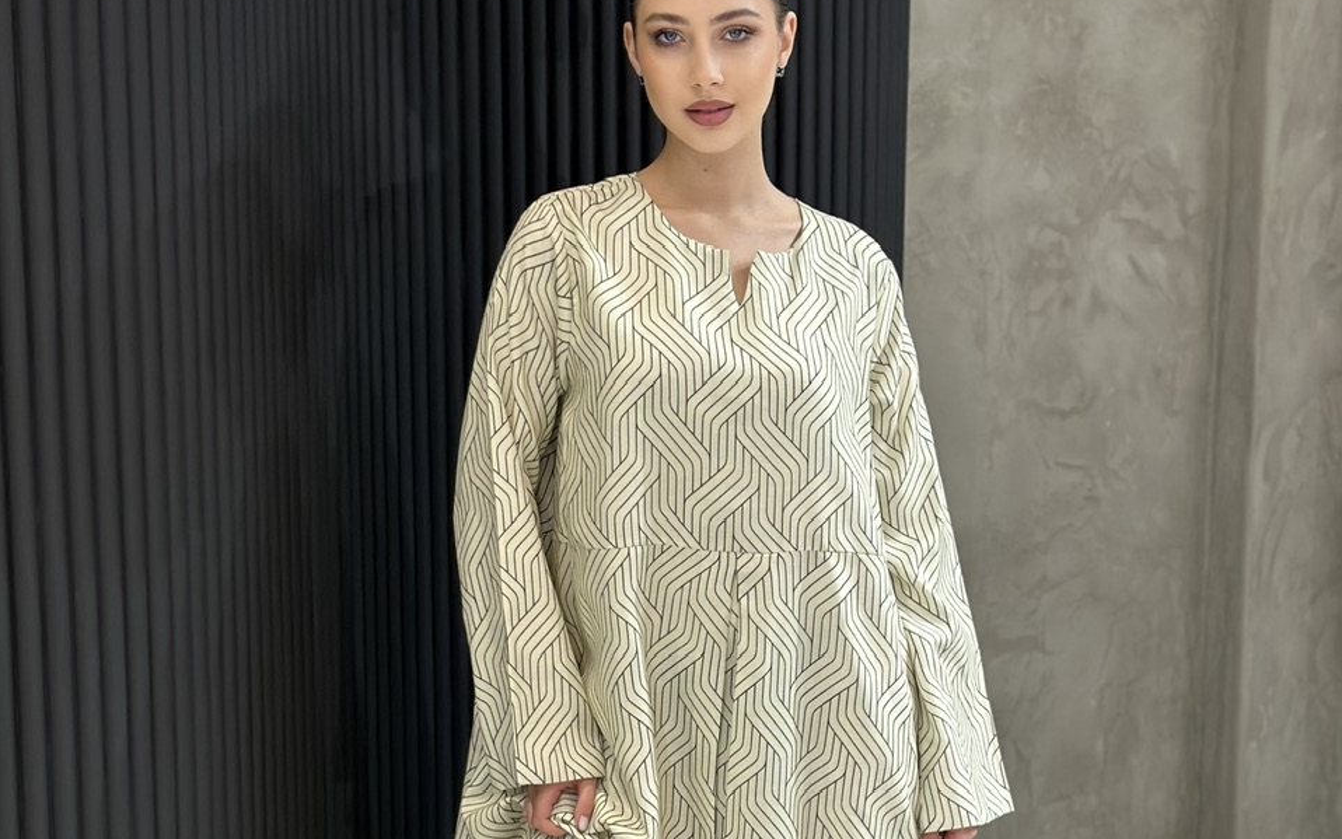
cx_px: 671
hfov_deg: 30.2
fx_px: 2487
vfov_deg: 18.8
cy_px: 741
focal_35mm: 68
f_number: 1.78
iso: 80
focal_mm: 6.86
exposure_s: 1/356
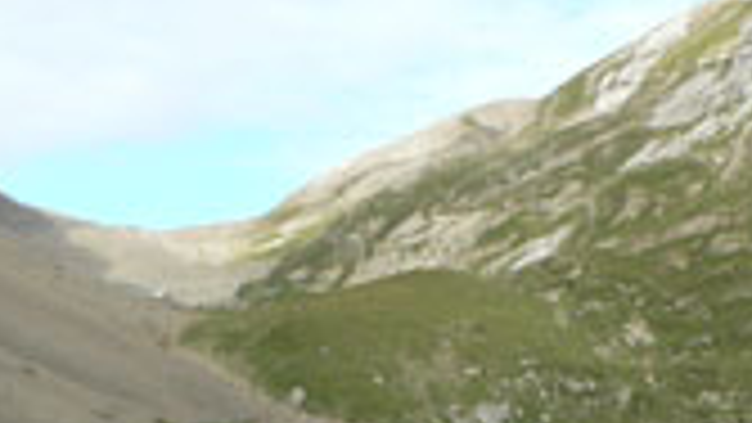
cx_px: 275
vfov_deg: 11.0
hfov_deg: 20.1
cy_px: 639
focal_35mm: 106
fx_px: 2114
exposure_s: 1/200
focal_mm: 6
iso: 80
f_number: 4
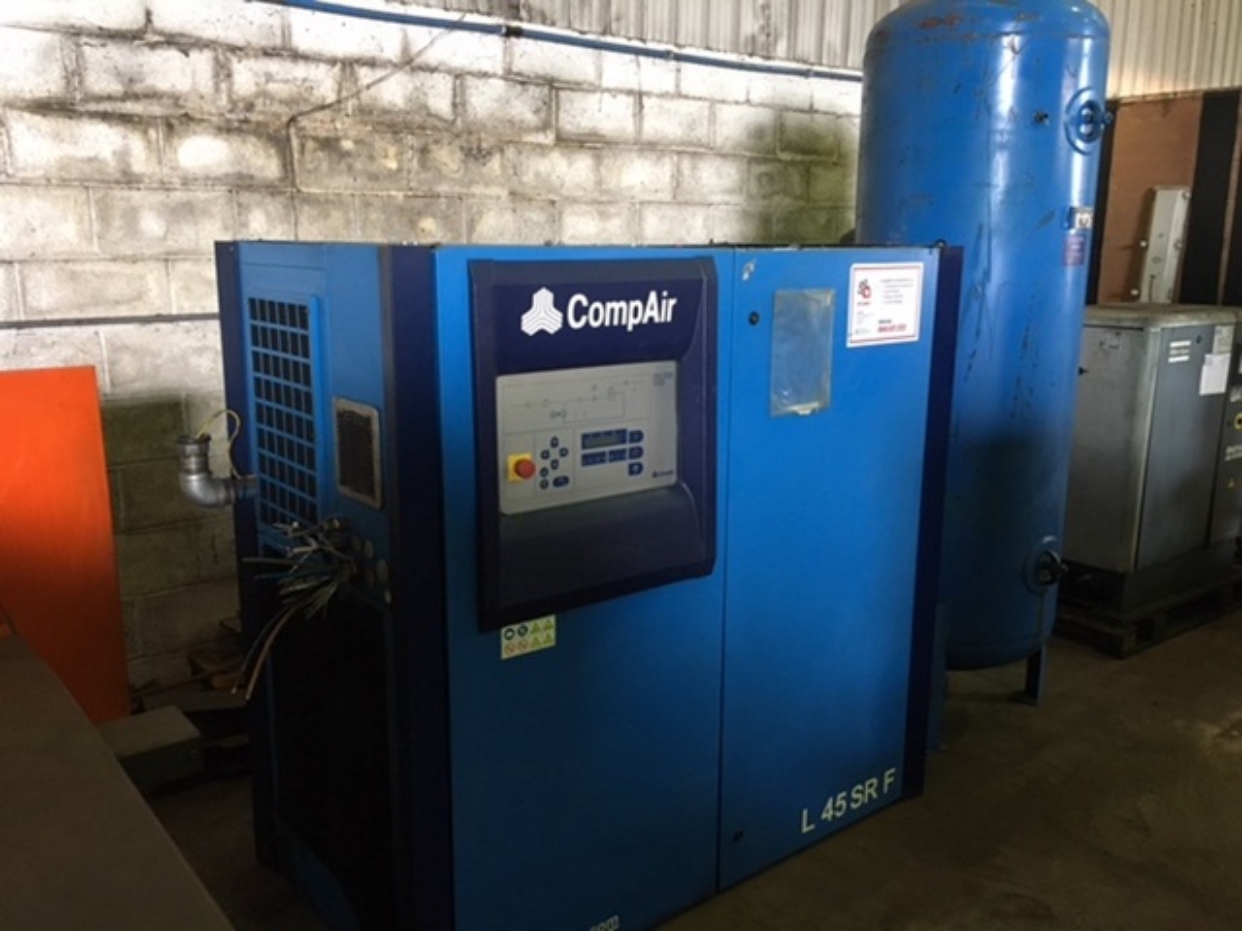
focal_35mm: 29
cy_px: 466
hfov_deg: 61.7
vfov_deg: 48.2
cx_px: 621
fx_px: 1041
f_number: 2.2
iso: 200
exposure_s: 1/33
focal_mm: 4.15
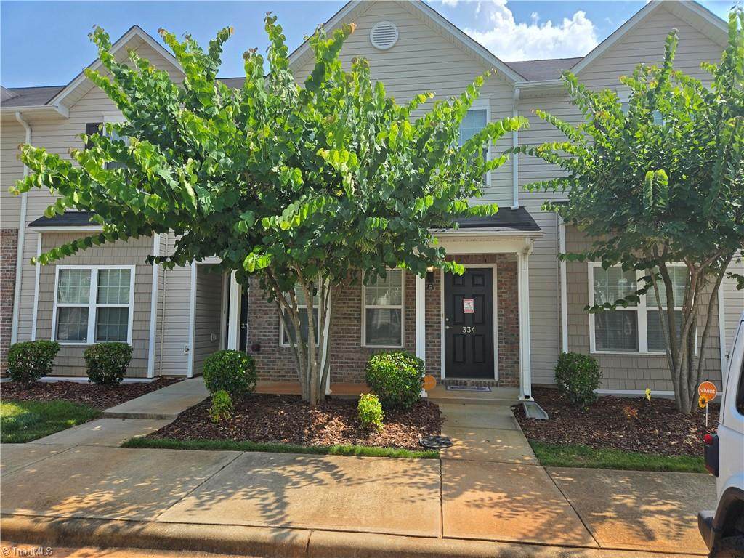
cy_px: 279
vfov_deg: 58.9
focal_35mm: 23
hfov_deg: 73.9
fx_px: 494
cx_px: 372
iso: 40
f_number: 1.8
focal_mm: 5.4
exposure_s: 1/2921
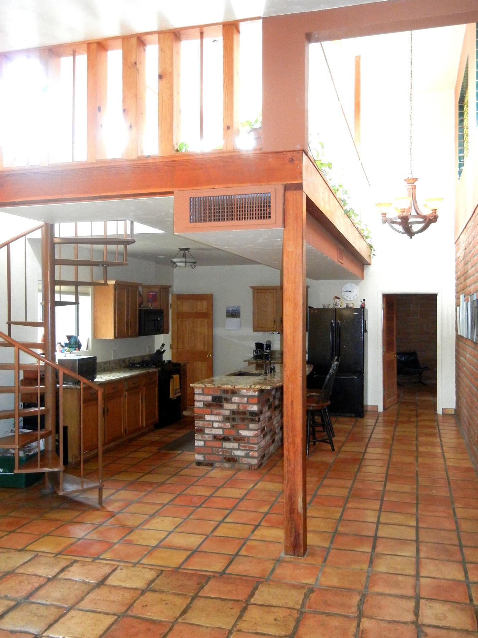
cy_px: 318
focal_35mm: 33
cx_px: 242
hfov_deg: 43.0
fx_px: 607
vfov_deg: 55.3
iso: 571
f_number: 3.5
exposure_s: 1/30
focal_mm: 5.4
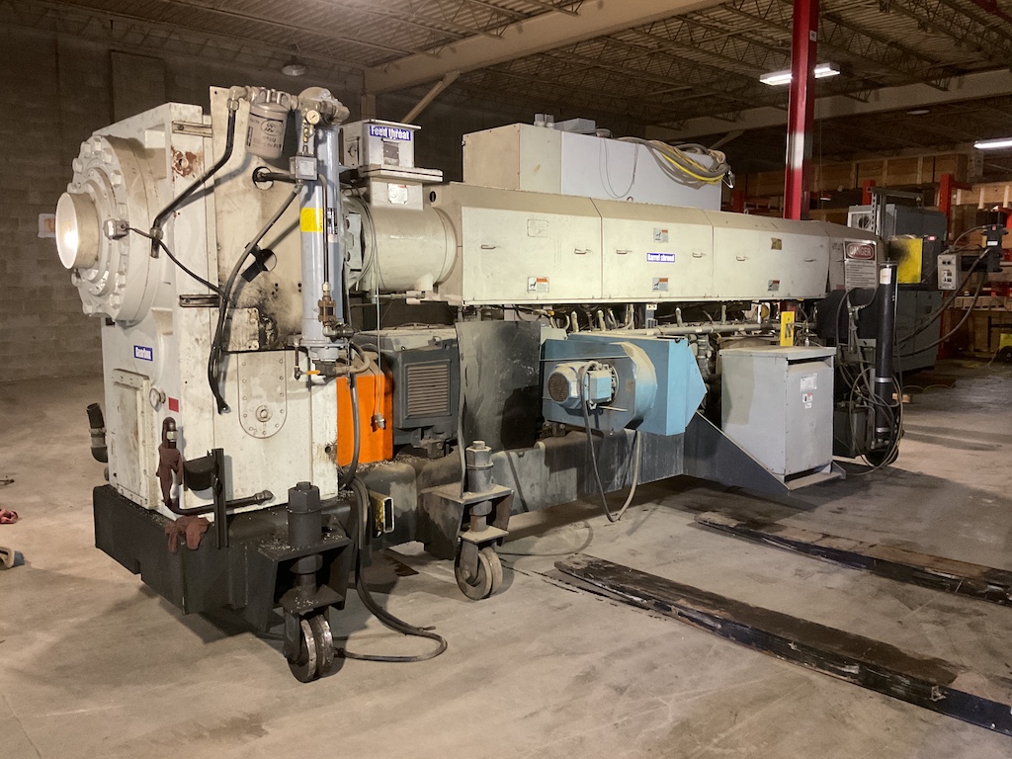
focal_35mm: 29
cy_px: 380
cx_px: 506
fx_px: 848
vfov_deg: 48.2
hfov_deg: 61.7
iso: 250
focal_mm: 3
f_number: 1.8
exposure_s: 1/30
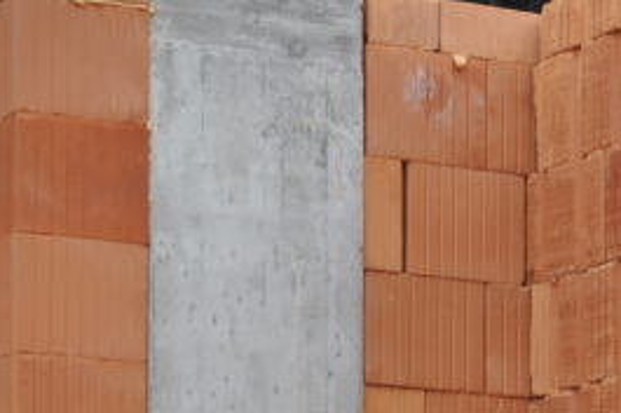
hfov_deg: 10.3
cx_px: 666
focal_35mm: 197
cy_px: 685
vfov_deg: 6.8
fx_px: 3394
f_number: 8
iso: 200
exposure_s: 1/60
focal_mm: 34
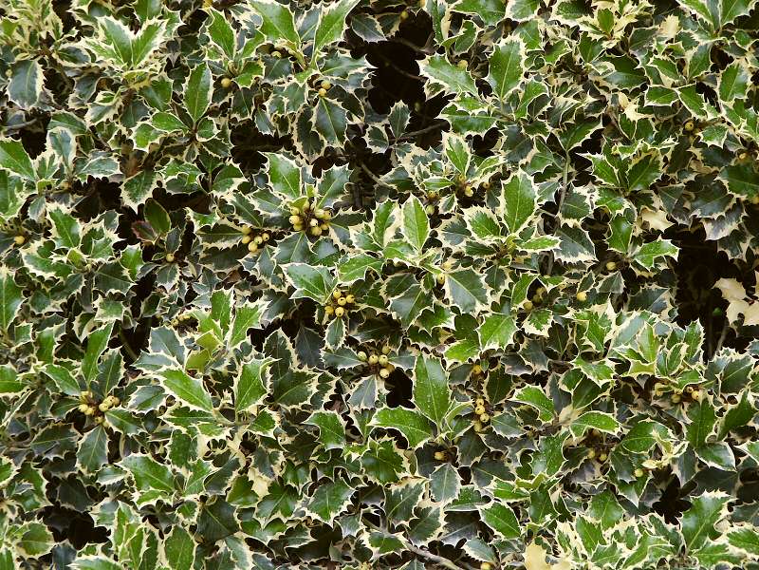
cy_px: 285
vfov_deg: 10.7
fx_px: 3048
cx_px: 380
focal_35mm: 139
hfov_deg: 14.2
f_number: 3.6
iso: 100
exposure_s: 1/125
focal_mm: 28.23
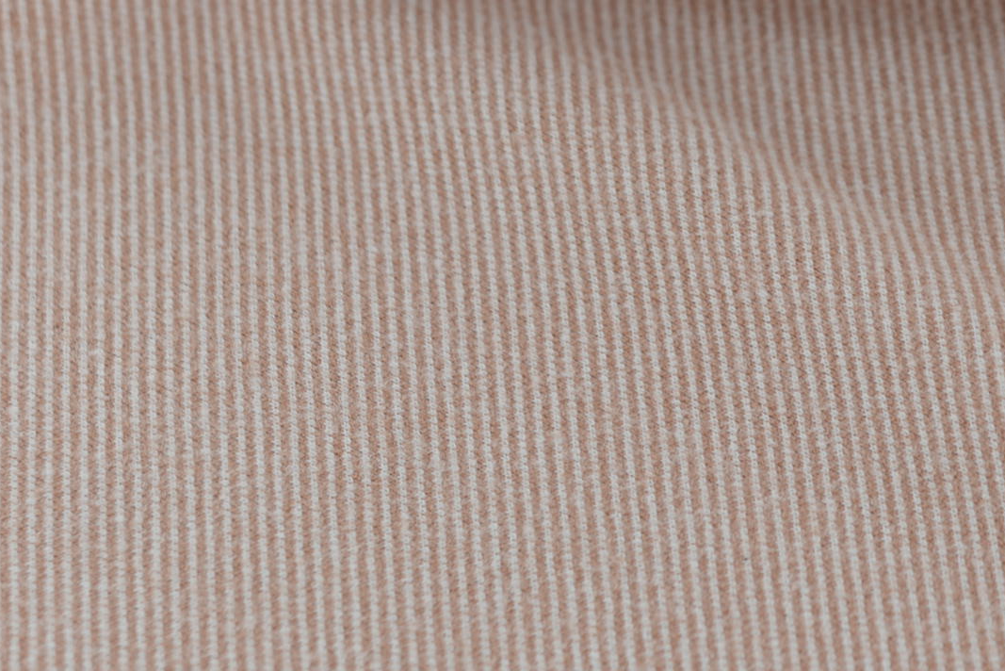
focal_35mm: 141
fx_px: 3937
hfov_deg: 14.2
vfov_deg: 9.6
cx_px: 1125
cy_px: -102
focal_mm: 50
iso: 100
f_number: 3.5
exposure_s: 1/160
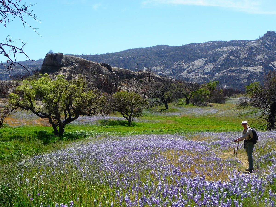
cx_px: 138
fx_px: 383
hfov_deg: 39.7
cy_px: 104
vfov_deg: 30.3
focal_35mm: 48
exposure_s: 1/500
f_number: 4.2
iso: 100
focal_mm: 8
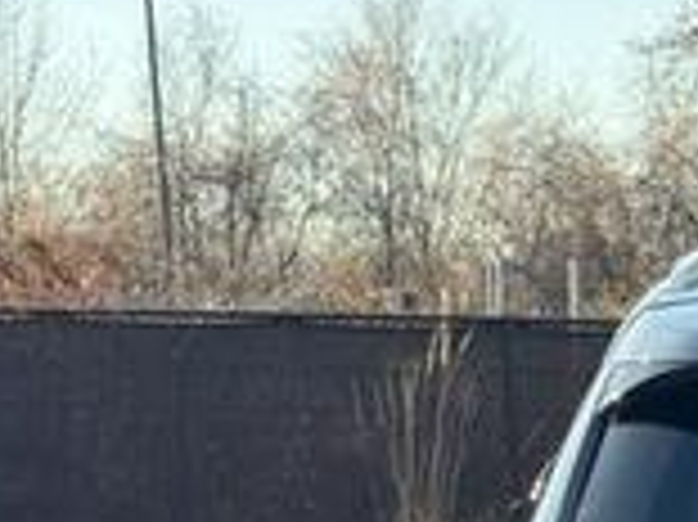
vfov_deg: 9.2
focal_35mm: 156
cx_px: 1018
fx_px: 3143
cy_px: 819
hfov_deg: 12.1
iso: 80
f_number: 1.78
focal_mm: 6.76
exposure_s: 1/895
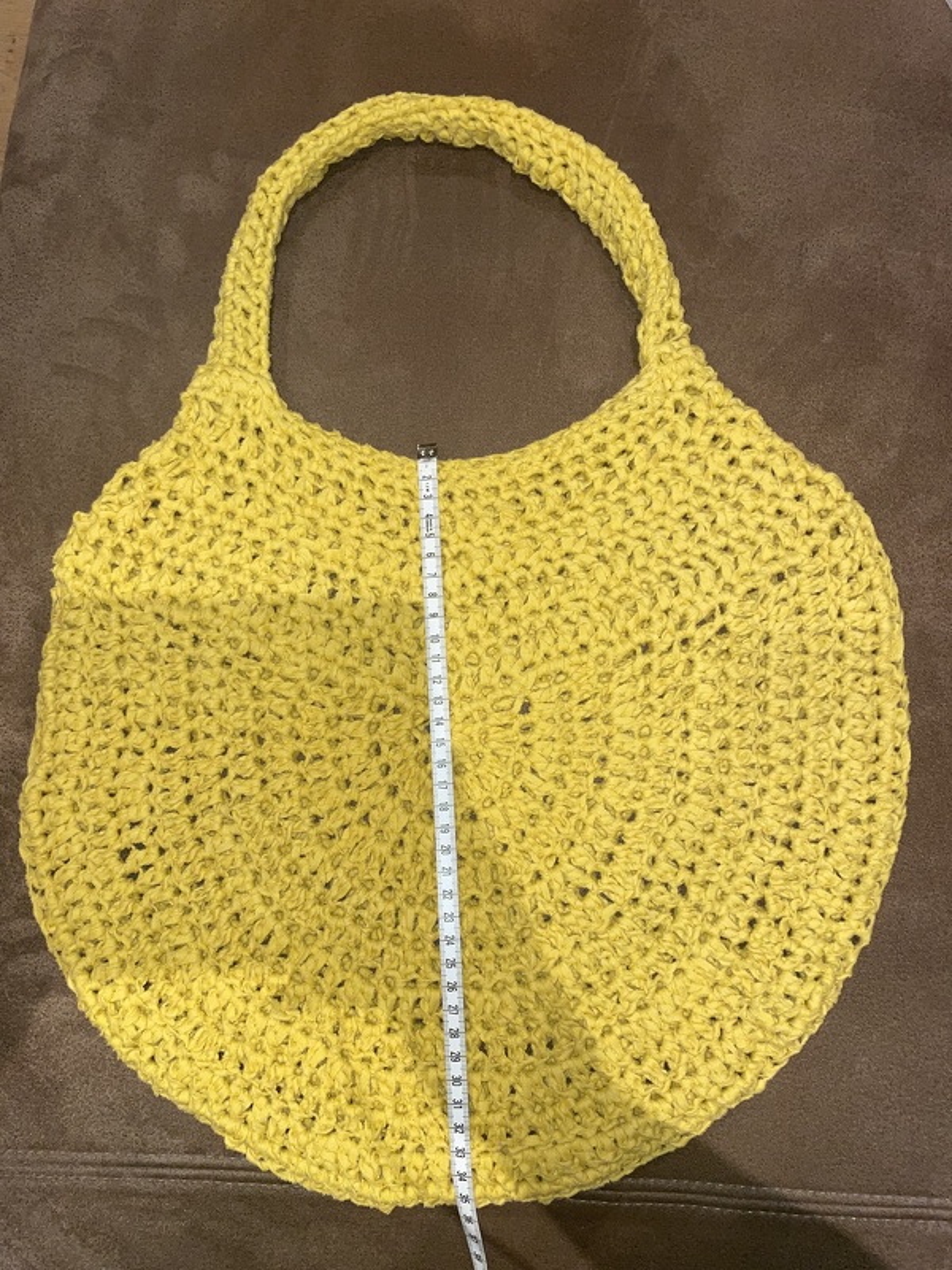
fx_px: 953
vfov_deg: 67.3
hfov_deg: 53.1
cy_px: 635
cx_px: 476
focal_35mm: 26
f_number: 1.6
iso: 64
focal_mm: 4.2
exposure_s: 1/60
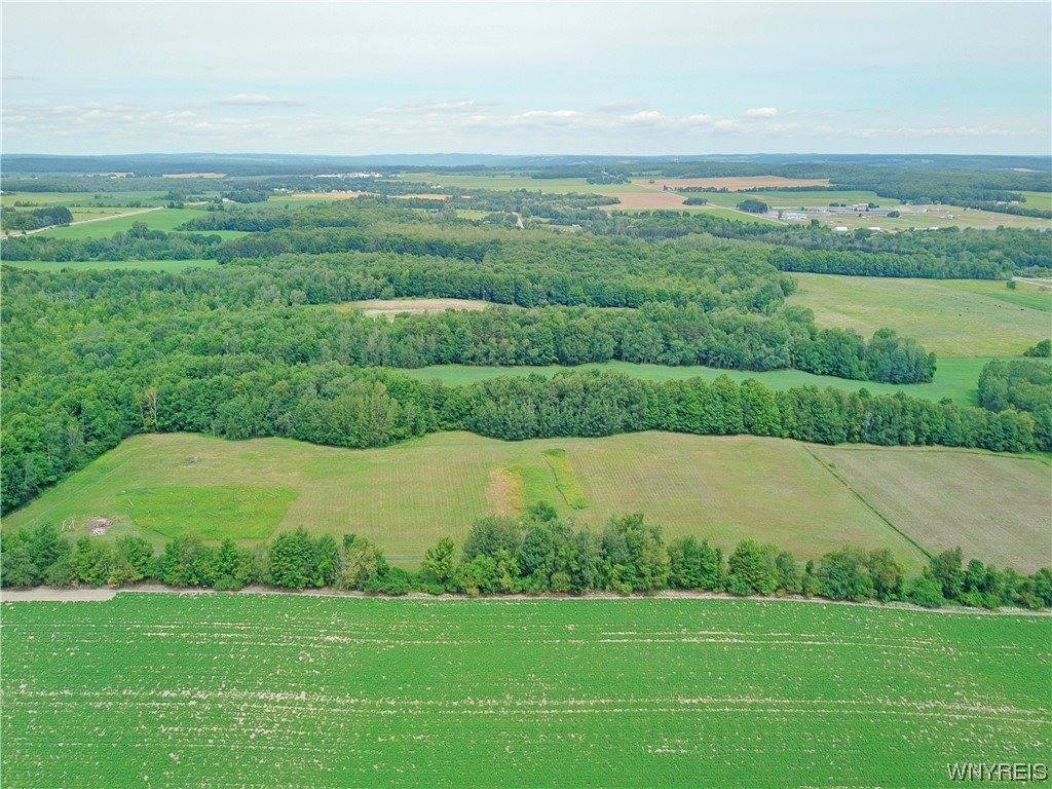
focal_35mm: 26
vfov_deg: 53.1
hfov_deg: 67.3
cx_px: 526
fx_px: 790
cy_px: 394
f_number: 2.2
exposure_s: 1/430
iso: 100
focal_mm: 4.73
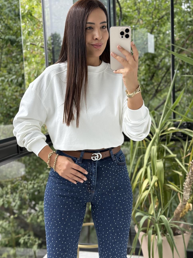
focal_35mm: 50
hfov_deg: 29.1
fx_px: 372
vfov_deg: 38.2
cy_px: 125
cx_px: 96
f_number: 1.78
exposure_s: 1/499
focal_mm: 6.76
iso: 80
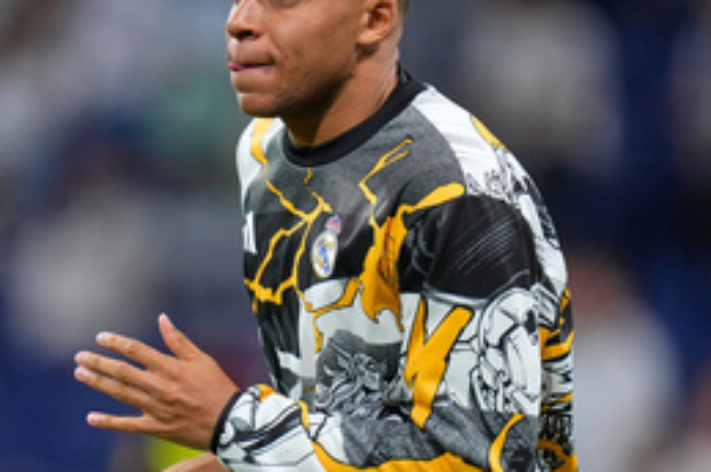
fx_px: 15602
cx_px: 272
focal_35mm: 791
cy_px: 331
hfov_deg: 2.6
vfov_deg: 1.7
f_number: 2.8
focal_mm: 400
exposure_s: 1/2000
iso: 2000
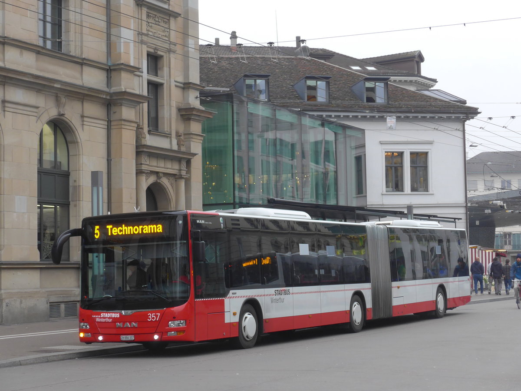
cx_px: 260
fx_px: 1204
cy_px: 196
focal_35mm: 80
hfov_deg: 24.4
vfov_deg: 18.4
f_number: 4.4
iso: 200
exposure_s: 1/80
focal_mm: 16
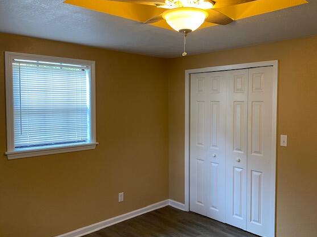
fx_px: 275
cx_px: 182
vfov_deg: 46.8
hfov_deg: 59.7
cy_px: 114
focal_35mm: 30
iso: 125
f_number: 1.8
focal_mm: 4.25
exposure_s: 1/60
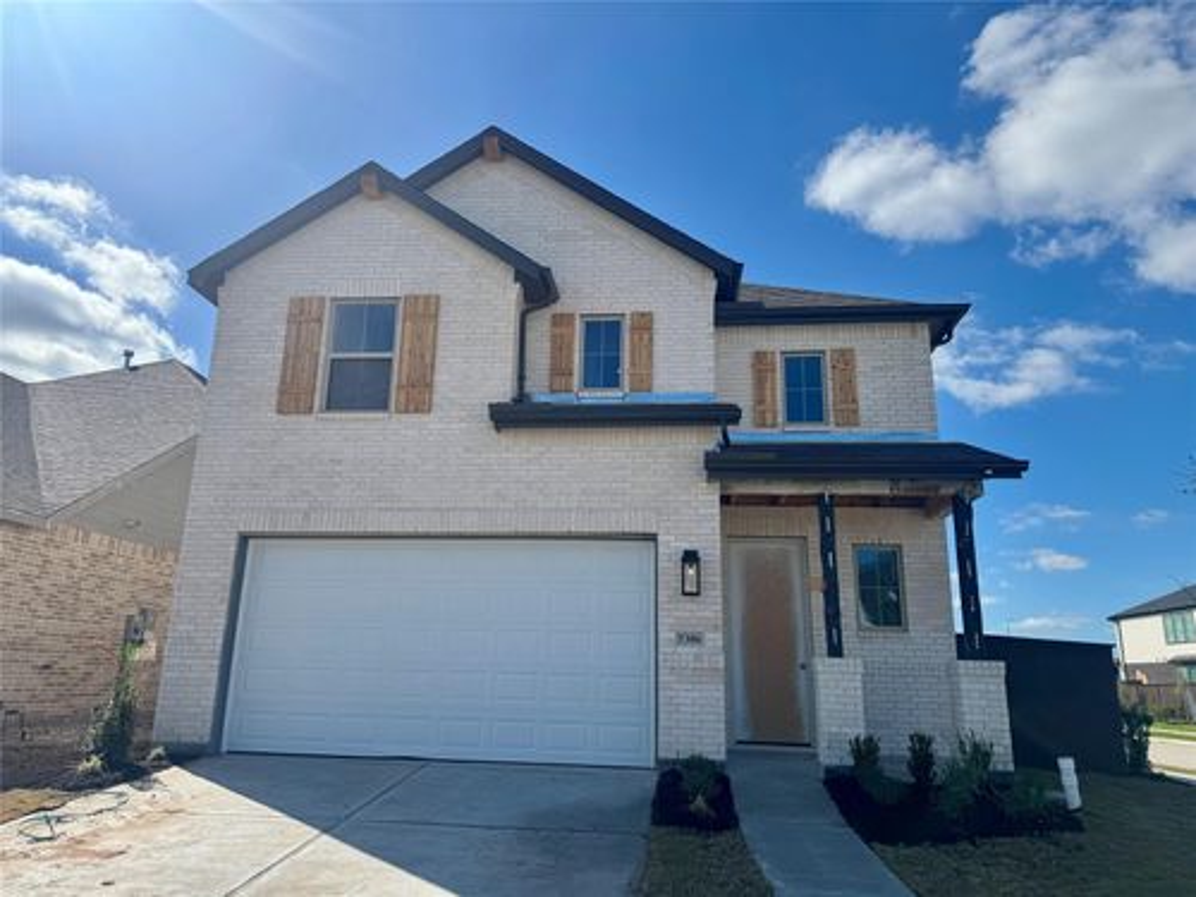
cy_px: 448
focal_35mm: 24
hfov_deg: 71.6
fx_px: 829
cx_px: 598
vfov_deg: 56.8
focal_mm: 6.76
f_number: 1.78
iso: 80
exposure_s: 1/6410
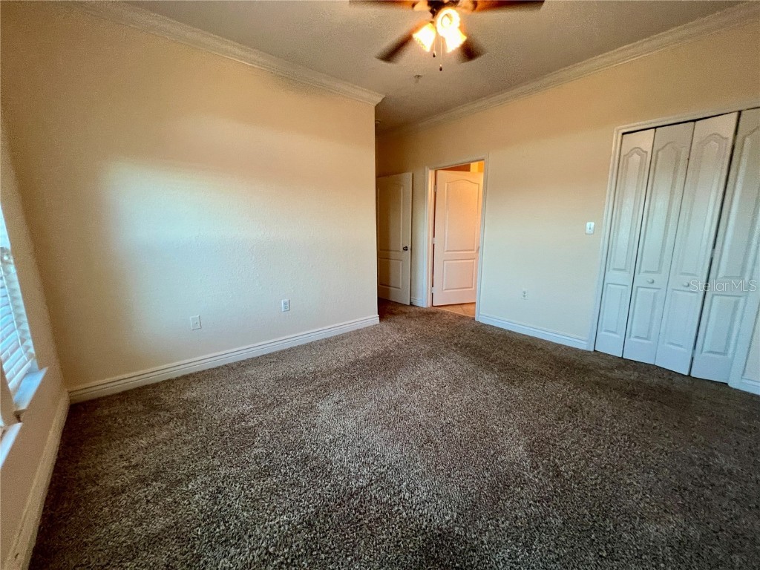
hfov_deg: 106.2
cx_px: 380
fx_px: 285
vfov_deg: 89.9
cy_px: 285
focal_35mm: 13
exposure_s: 1/60
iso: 250
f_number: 1.8
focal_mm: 1.57
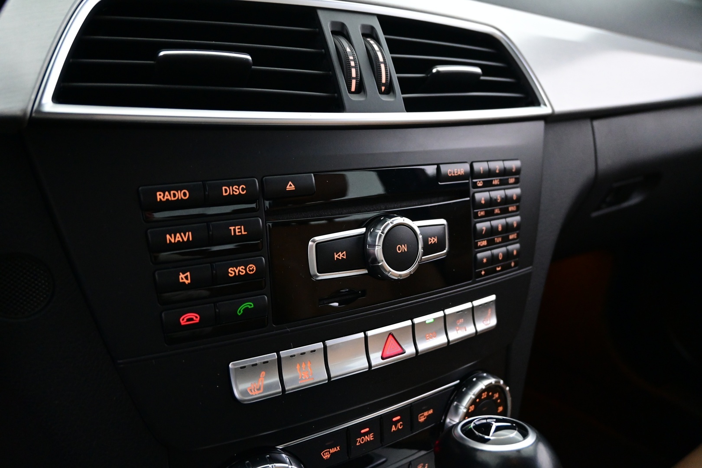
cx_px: 351
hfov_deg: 61.9
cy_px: 234
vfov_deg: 43.6
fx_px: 585
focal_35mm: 30
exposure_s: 1/30
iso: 3600
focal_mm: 20
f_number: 3.8
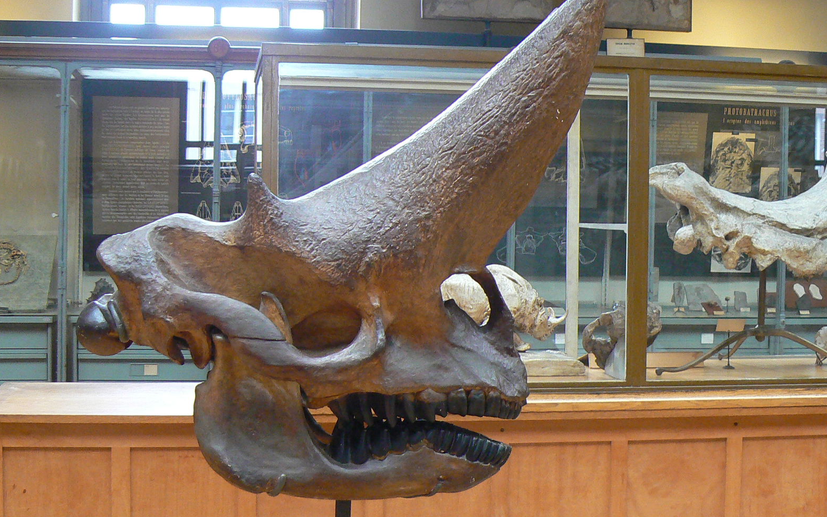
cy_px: 262
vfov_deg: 24.4
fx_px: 1195
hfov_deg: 38.2
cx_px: 416
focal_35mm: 53
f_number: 2.8
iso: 200
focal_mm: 6
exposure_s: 1/25
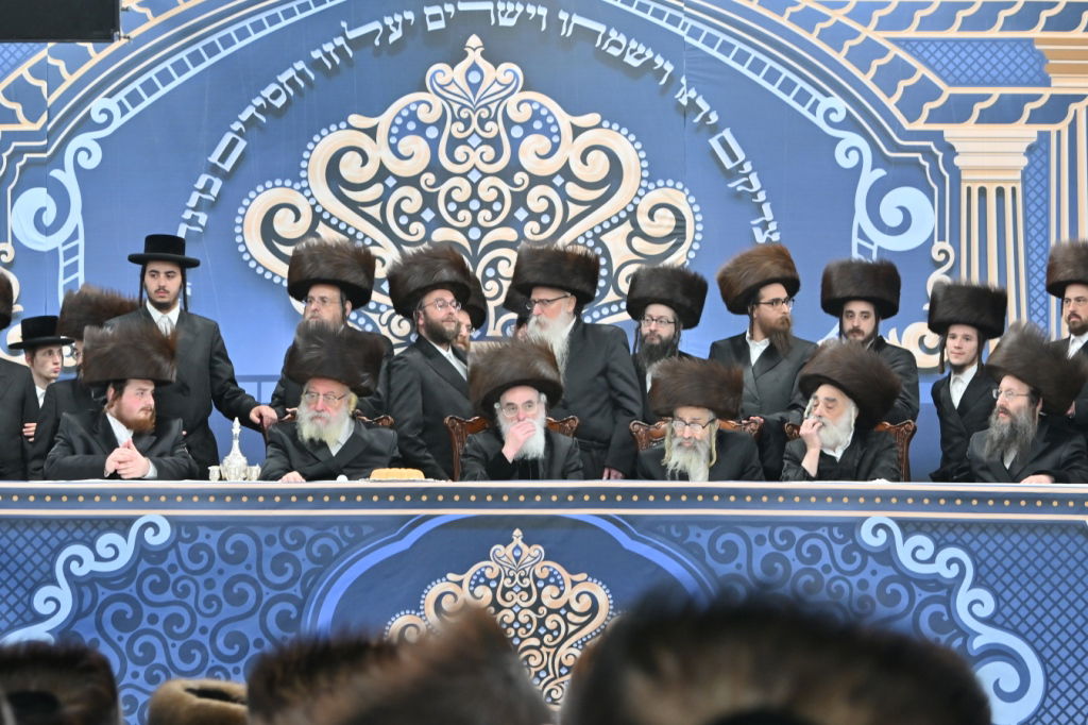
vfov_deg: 13.0
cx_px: 544
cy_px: 362
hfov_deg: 19.5
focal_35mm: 105
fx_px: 3172
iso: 500
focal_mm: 70
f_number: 4
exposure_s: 1/125
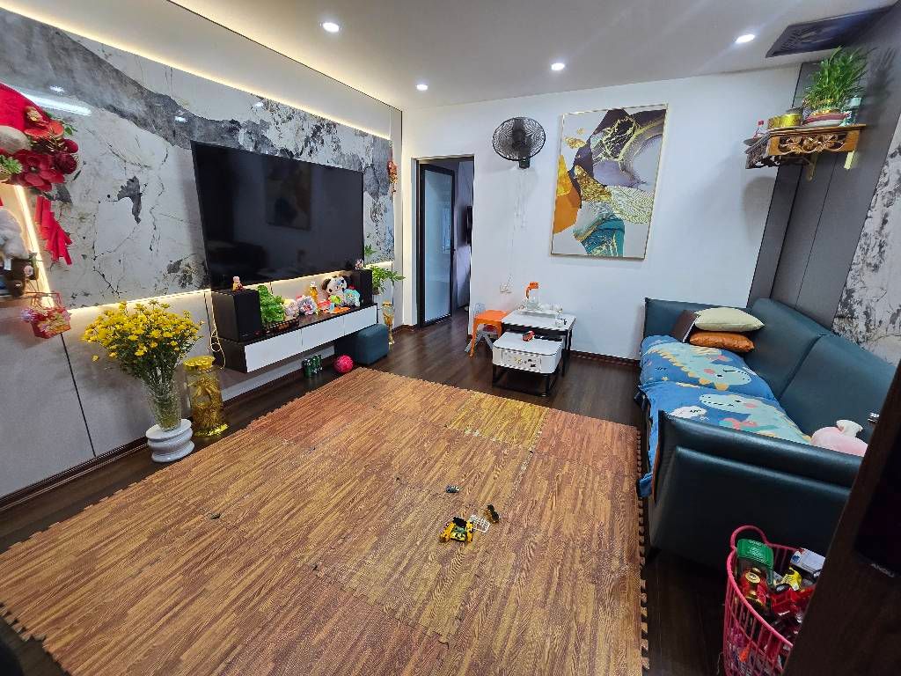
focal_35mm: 13
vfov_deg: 89.9
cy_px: 338
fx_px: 338
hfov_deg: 106.2
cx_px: 450
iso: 125
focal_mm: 2.2
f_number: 2.2
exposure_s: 1/50
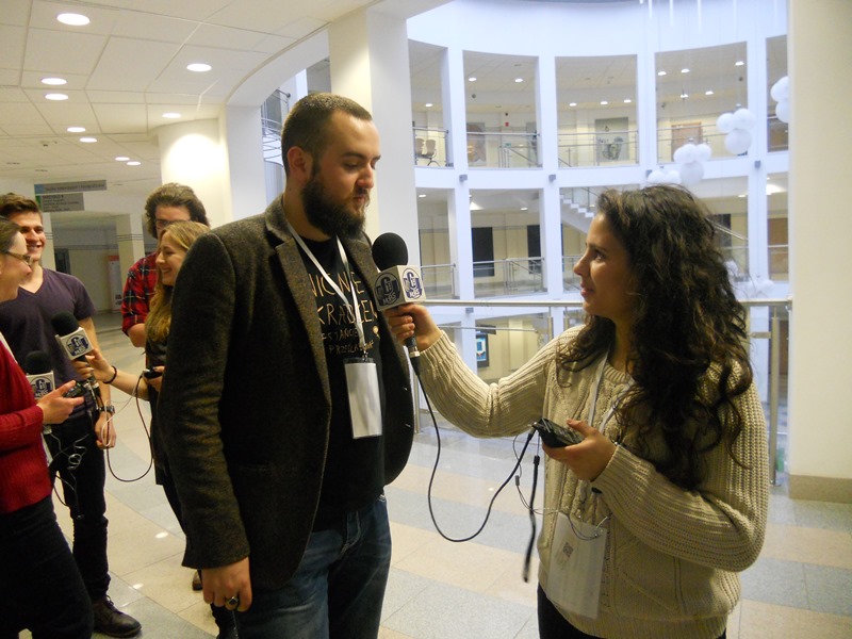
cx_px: 426
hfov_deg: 65.3
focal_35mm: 27
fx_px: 665
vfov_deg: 51.4
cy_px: 320
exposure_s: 1/40
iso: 400
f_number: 3.2
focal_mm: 4.9
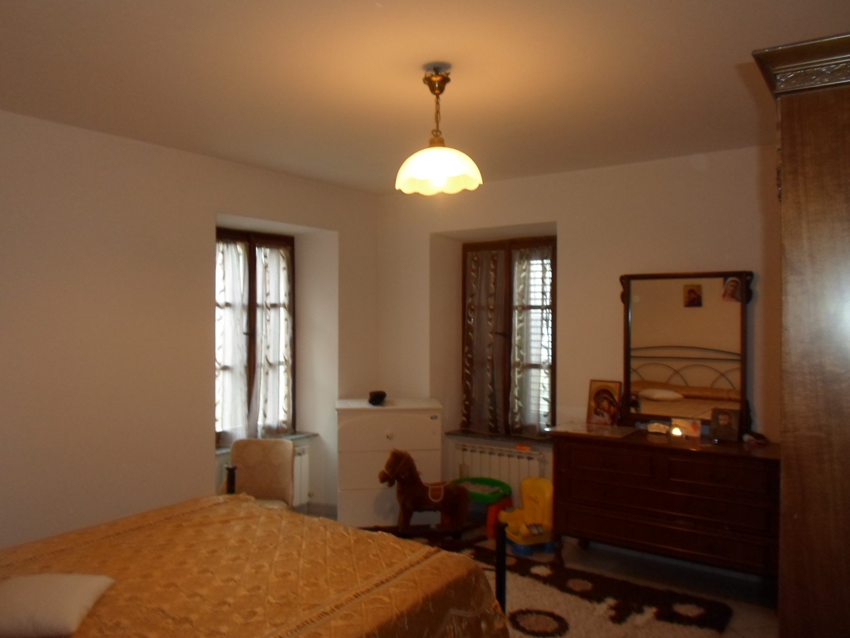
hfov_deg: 69.4
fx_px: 614
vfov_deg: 54.9
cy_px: 319
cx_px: 425
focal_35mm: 25
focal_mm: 4.5
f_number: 2.5
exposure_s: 1/30
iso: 400
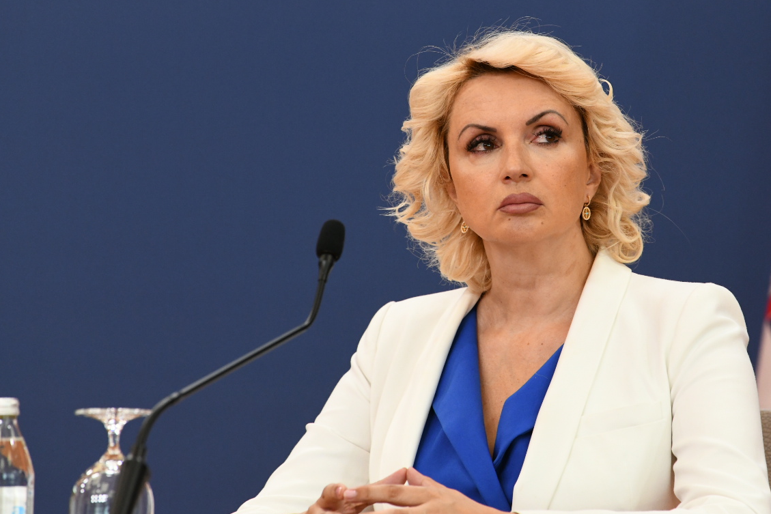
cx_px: 547
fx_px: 6147
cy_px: 164
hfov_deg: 7.2
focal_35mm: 287
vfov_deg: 4.8
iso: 2500
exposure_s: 1/250
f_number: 5
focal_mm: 200
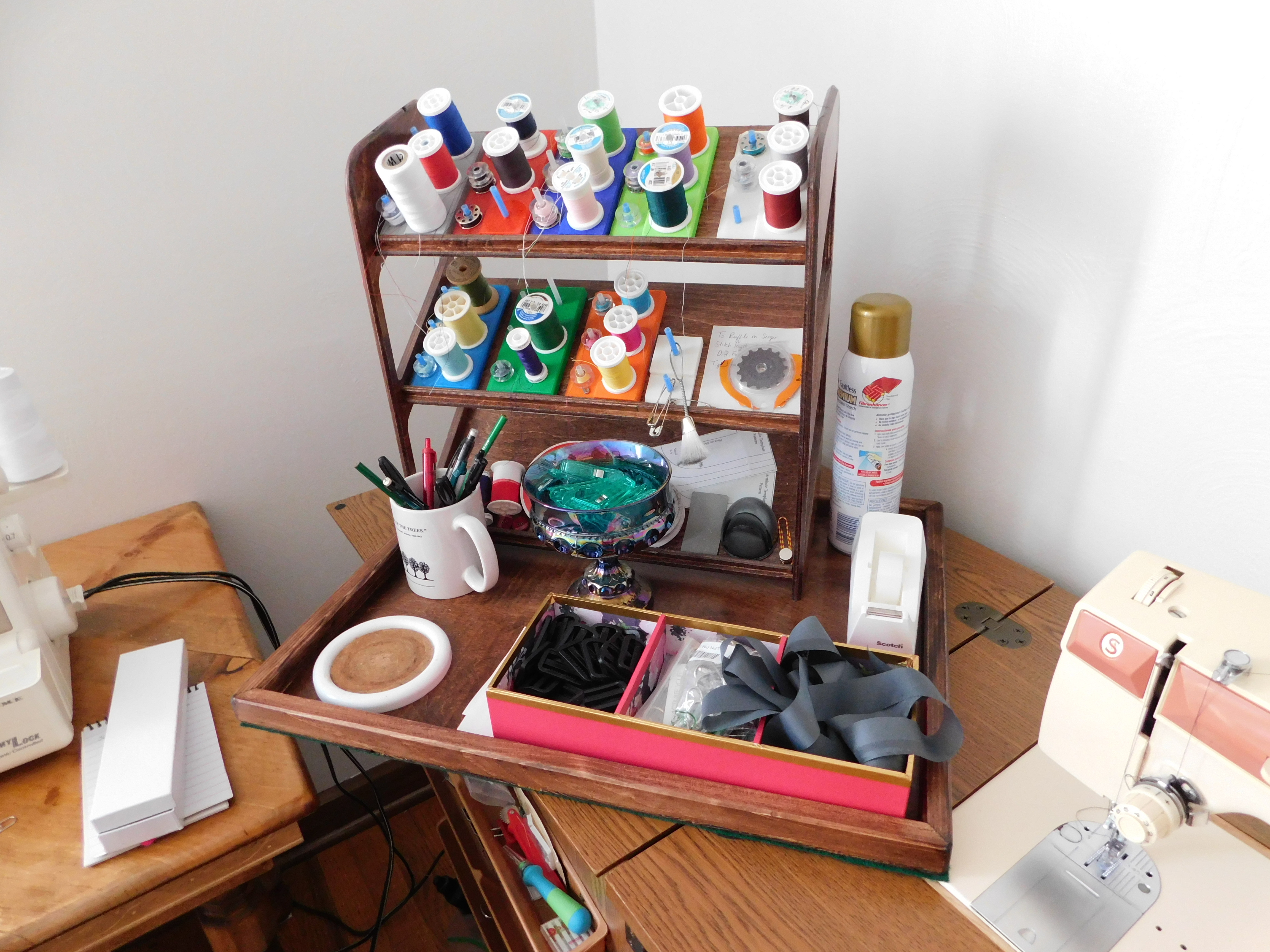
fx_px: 844
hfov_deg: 73.9
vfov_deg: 58.9
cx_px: 635
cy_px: 476
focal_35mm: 23
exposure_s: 1/10
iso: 400
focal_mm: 4
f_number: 3
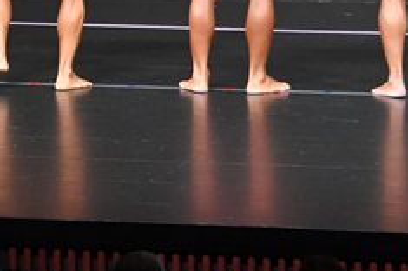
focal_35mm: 574
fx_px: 6496
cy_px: -144
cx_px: -8
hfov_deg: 3.6
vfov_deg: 2.4
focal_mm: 116
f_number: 5.6
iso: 5000
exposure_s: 1/400
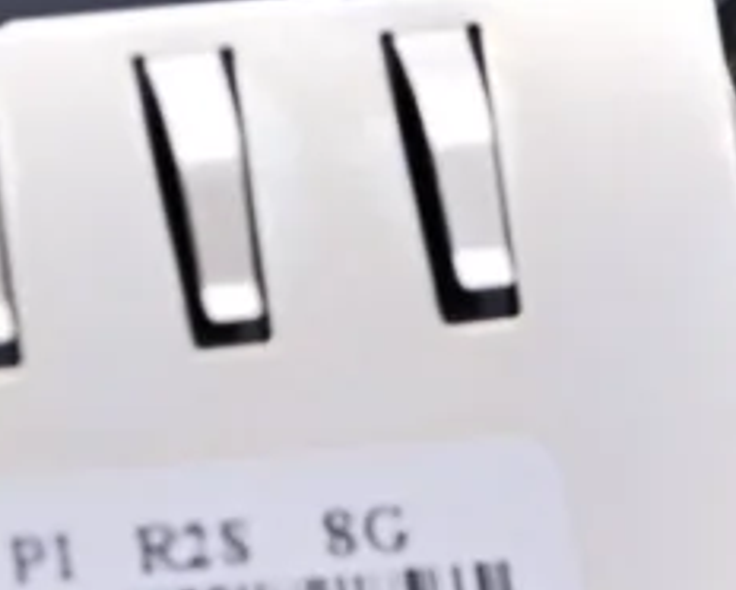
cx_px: 1082
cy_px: 1370
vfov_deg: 2.4
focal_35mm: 653
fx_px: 14236
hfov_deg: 3.0
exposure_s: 1/50
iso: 640
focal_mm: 105
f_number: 11
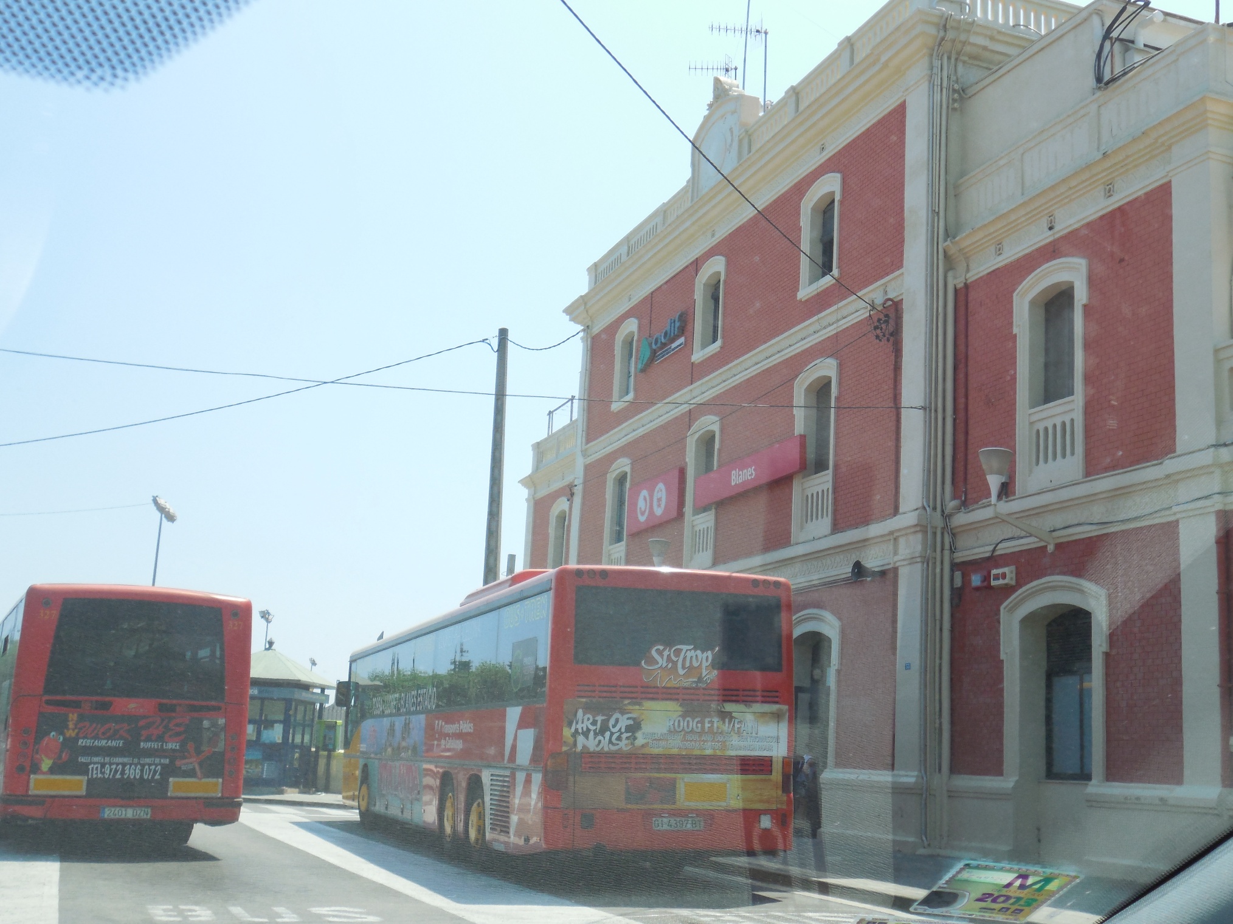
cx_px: 616
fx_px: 1567
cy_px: 462
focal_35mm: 44
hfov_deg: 42.9
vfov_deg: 32.9
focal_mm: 7.8
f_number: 4.5
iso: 125
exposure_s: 1/500
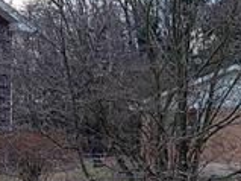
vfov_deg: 8.9
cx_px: -153
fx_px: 1120
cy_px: 295
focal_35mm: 161
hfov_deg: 11.6
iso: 50
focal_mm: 4.69
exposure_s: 1/1057
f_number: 1.8
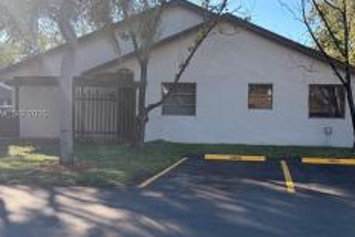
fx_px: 424
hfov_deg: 44.8
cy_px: 115
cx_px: 234
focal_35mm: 43
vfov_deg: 31.2
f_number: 1.78
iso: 100
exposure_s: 1/2169
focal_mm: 6.76
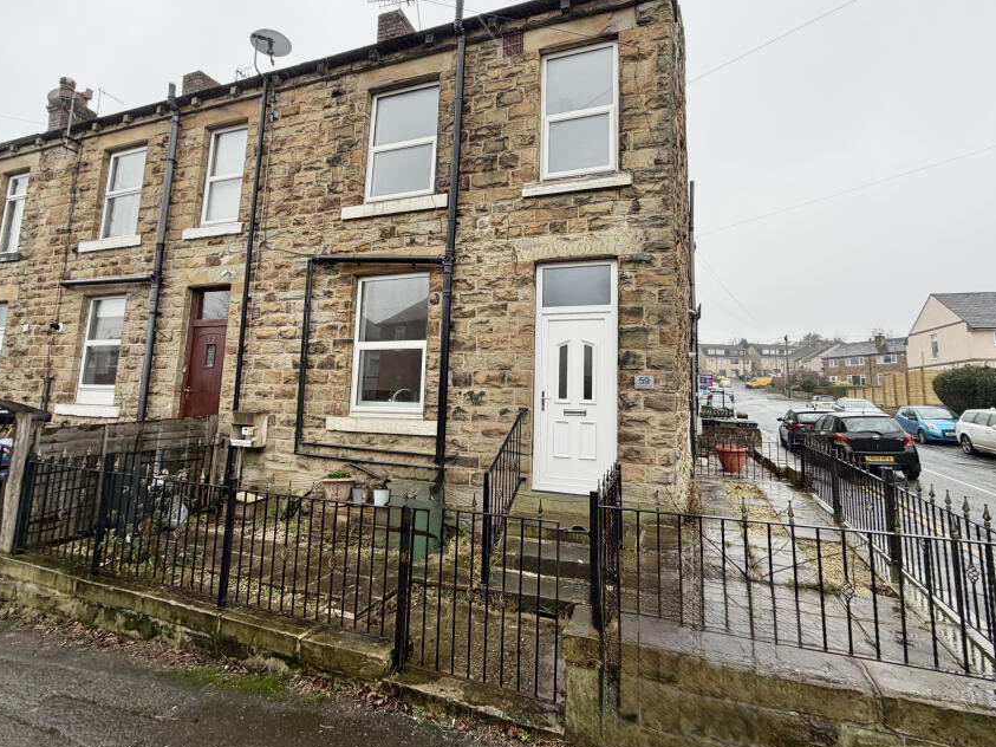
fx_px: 489
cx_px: 512
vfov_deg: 74.5
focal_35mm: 17
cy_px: 338
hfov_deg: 91.0
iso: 64
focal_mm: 2.22
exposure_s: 1/121
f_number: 2.2
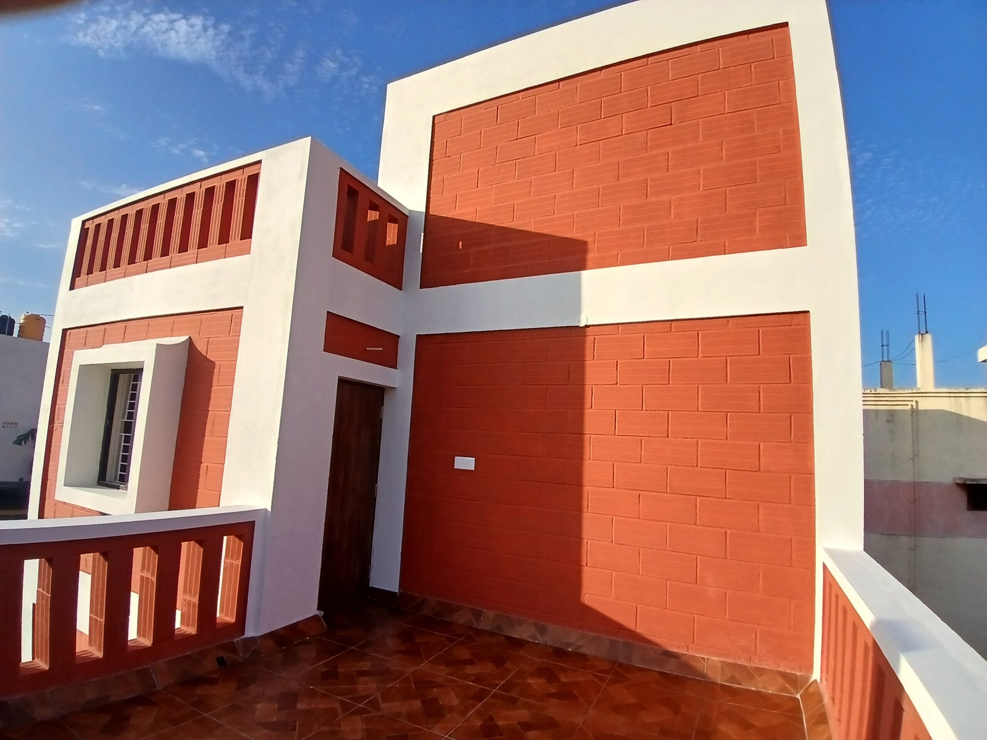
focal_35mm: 17
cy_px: 370
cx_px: 494
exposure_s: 1/1248
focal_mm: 1.4
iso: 50
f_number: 2.2
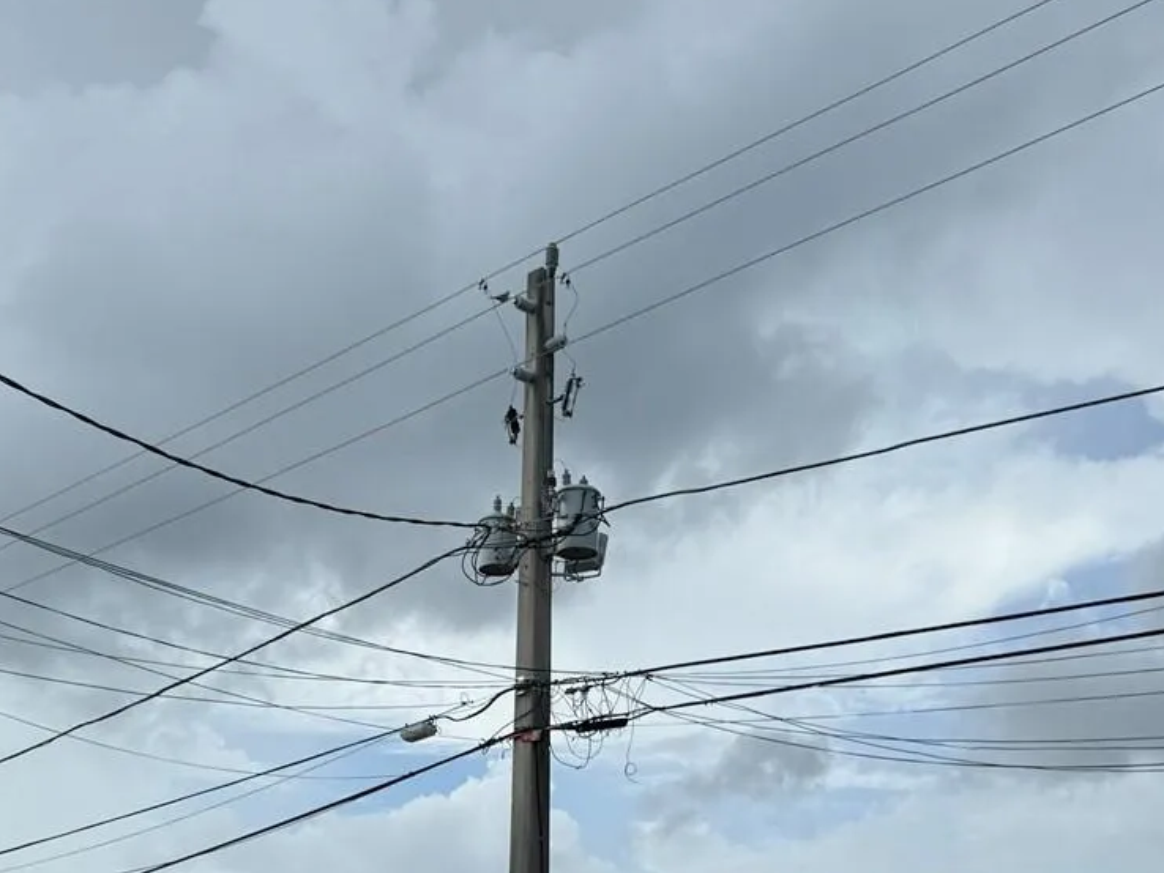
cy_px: 912
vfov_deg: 26.3
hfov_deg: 36.7
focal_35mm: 52
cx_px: 491
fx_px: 1749
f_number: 1.78
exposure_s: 1/4975
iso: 80
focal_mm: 6.76
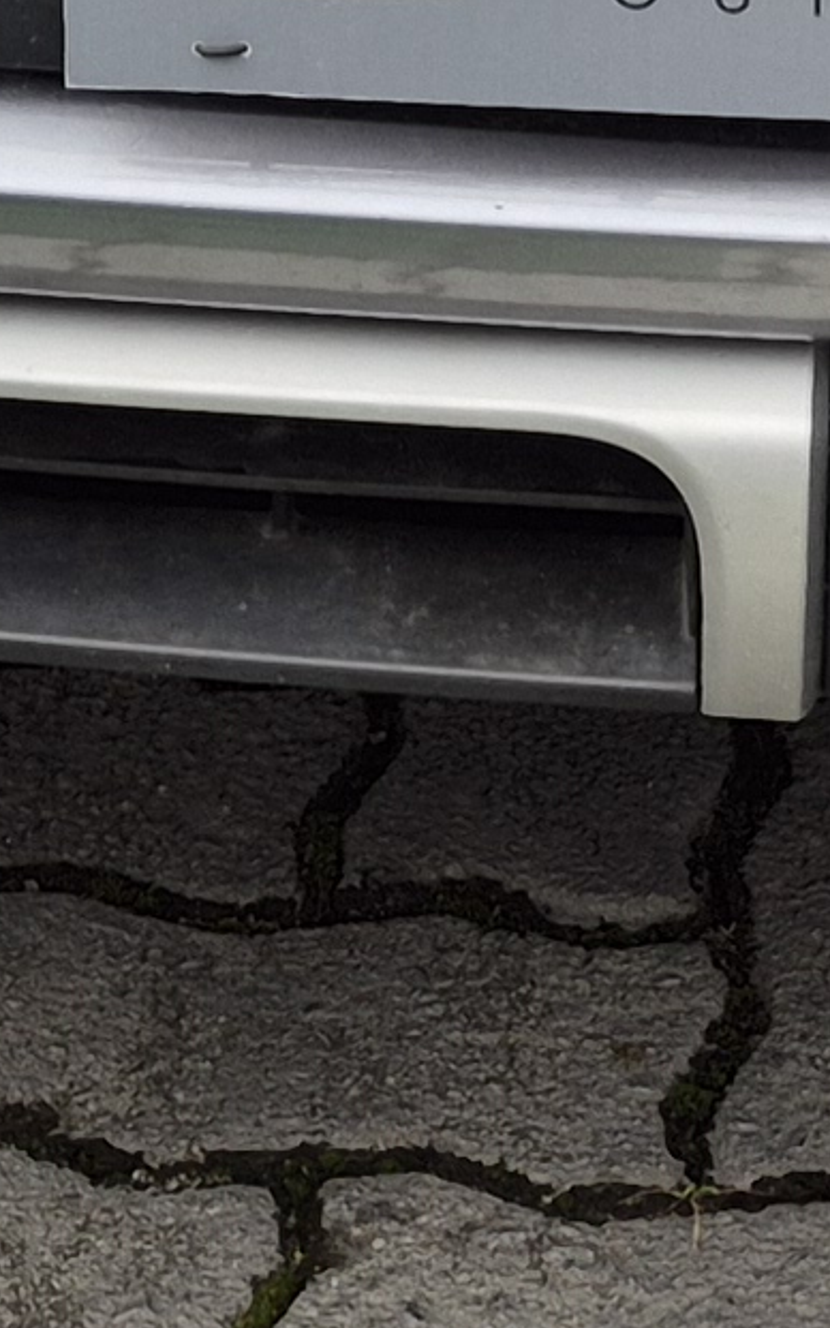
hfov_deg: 8.3
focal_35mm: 157
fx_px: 5684
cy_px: -1627
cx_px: 755
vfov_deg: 11.5
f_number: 1.8
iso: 25
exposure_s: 1/431
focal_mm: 5.4
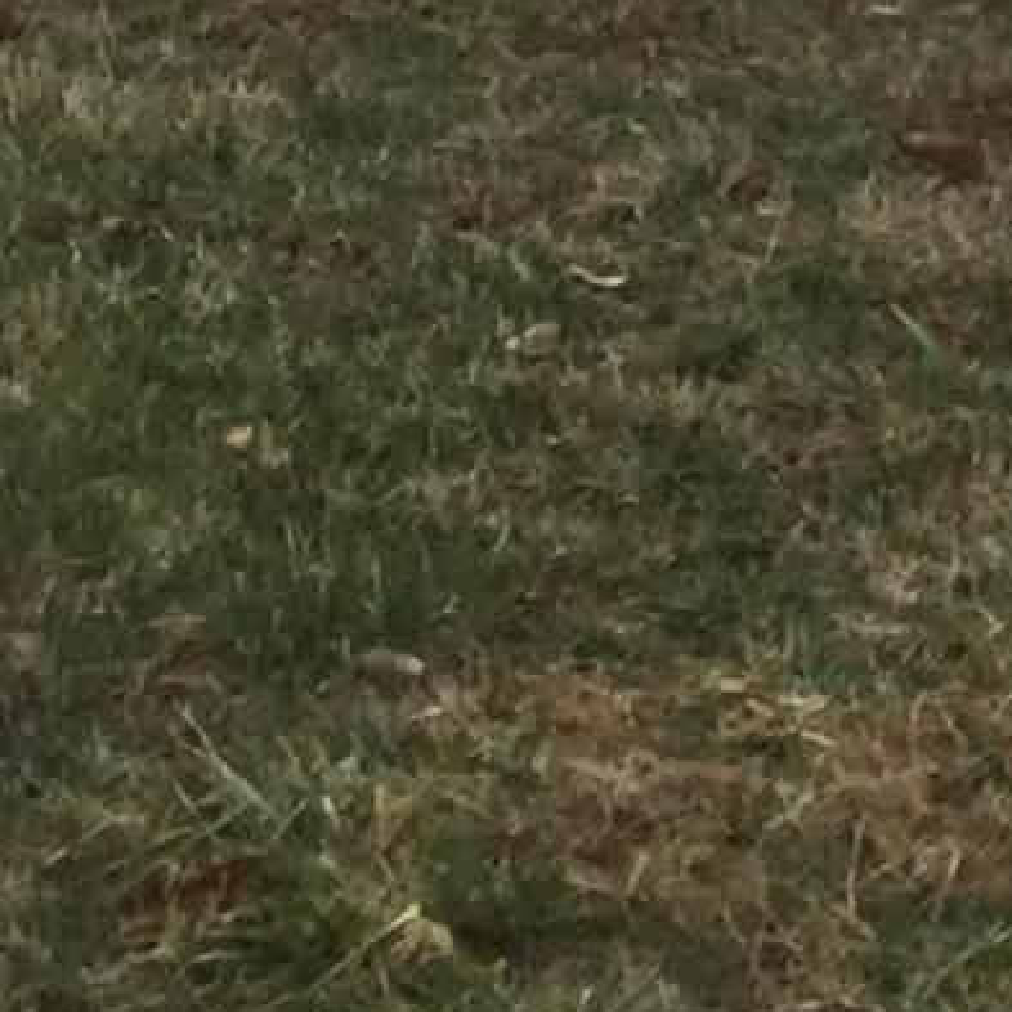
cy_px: -1736
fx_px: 7078
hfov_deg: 8.1
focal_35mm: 214
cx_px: 1195
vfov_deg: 7.4
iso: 25
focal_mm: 3.3
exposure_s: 1/307
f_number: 2.4
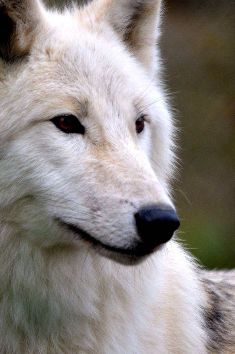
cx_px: 79
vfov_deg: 1.7
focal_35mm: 1200
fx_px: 11794
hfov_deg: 1.1
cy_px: 185
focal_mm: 500
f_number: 6.3
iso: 800
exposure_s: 1/500
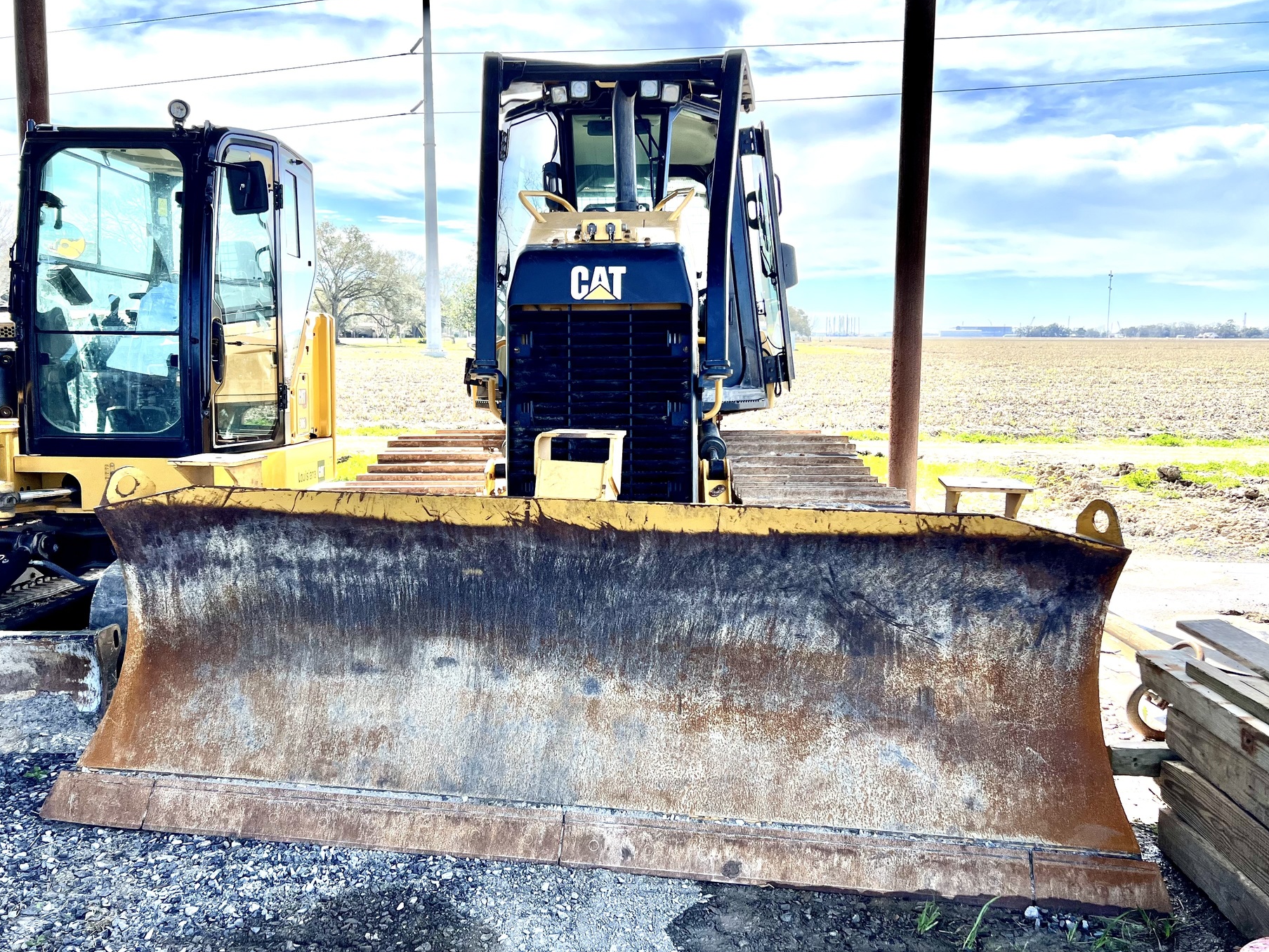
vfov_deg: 48.2
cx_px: 624
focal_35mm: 29
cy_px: 458
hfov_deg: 61.6
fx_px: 1063
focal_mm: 5.7
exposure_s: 1/2353
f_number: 1.5
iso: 50
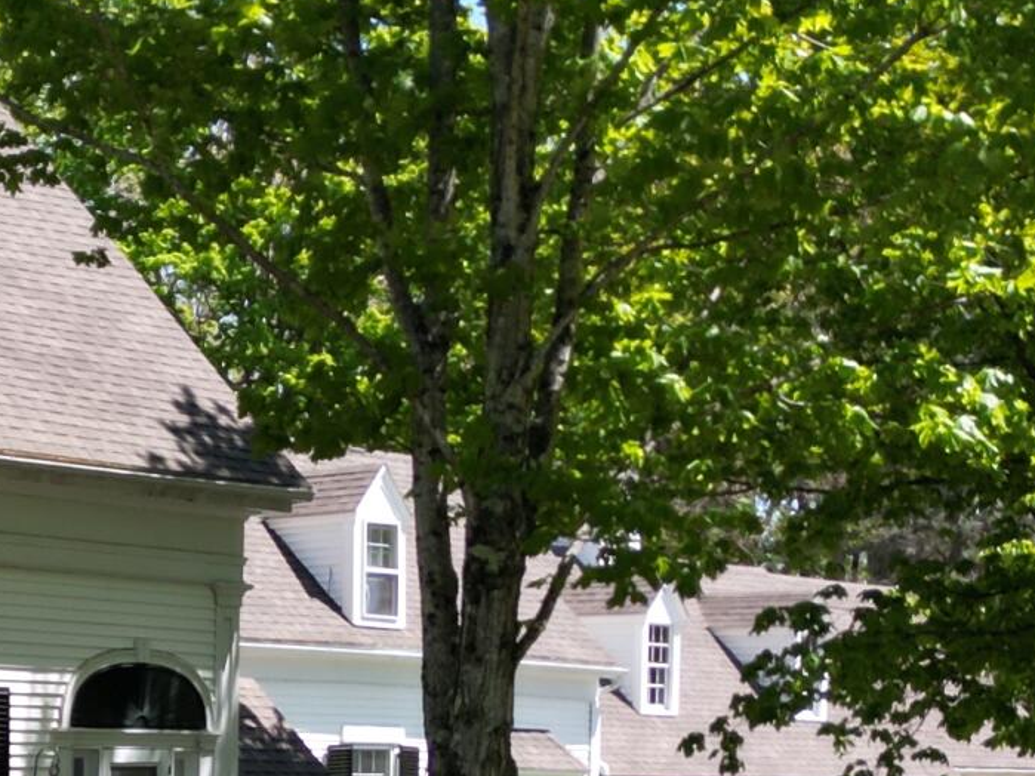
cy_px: 822
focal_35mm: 103
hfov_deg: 18.1
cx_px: -204
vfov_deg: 14.1
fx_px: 3079
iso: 110
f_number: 1.7
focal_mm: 6.72
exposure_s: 1/1250
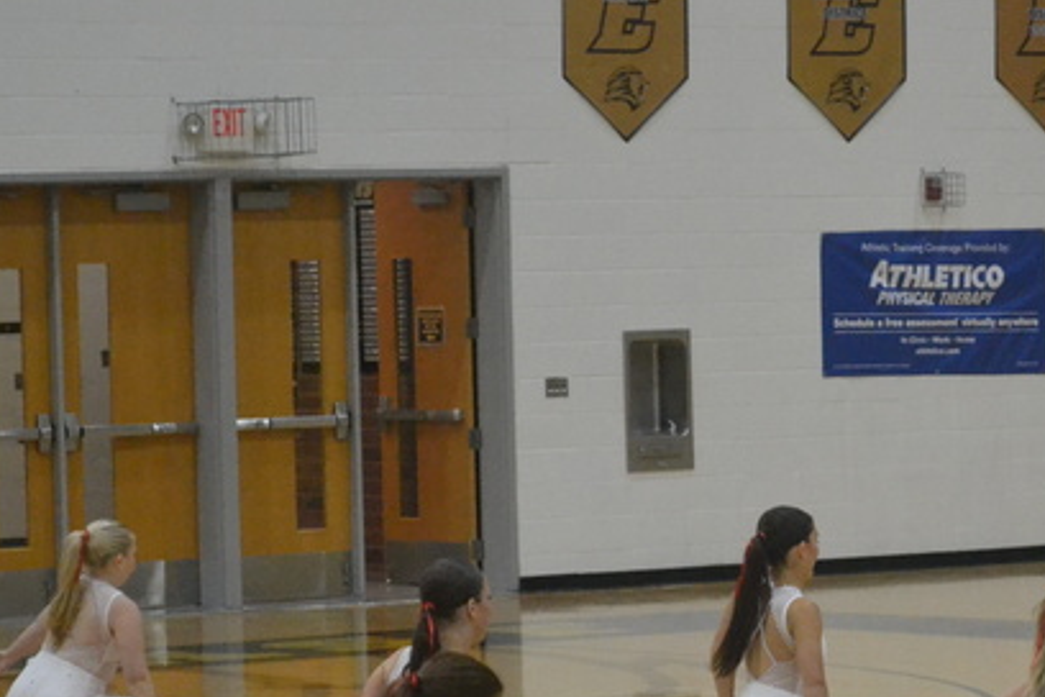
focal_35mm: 202
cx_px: 950
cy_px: 516
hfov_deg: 10.1
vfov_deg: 6.8
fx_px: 5870
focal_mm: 55
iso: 3200
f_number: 5.6
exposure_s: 1/250
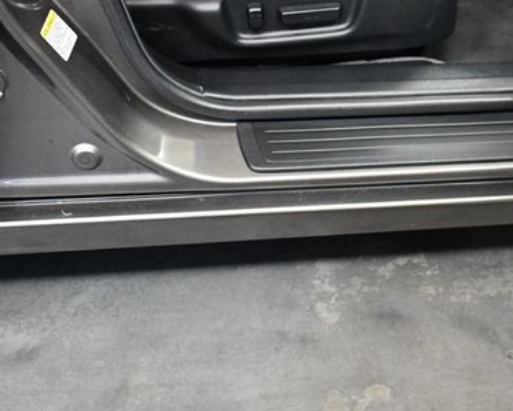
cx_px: 397
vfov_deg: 26.2
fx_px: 881
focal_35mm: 58
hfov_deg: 31.7
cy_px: 162
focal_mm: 18
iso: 3200
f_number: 3.5
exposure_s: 1/80
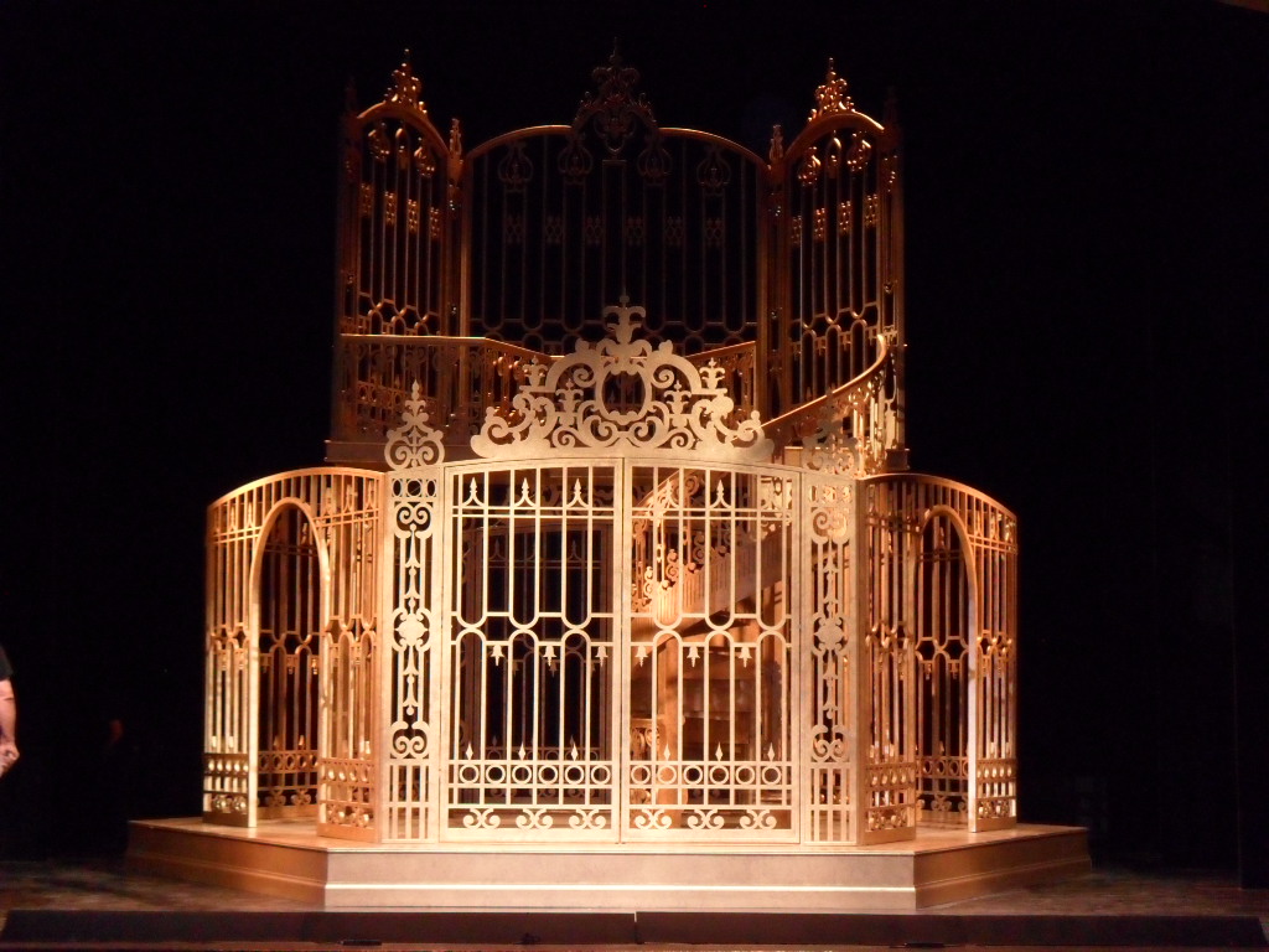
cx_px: 634
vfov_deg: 22.6
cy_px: 476
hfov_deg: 29.8
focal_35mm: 65
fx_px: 2383
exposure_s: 1/60
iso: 400
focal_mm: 11.7
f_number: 4.2
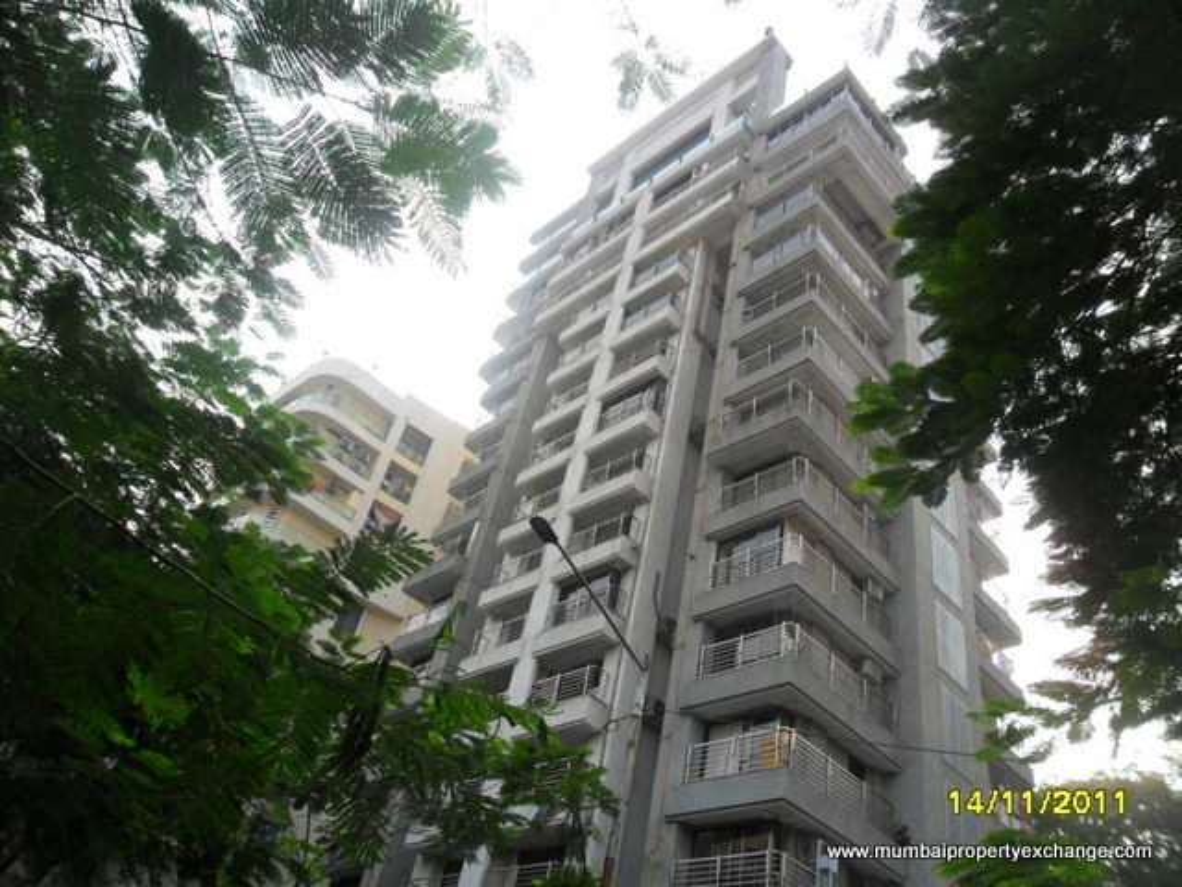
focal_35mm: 27
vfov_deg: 51.4
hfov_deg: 65.3
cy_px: 444
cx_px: 591
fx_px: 922
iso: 100
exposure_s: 1/250
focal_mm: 4.9
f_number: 3.5
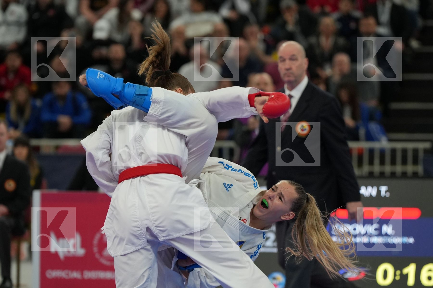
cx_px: 216
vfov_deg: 6.1
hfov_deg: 9.1
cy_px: 144
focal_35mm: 225
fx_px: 2706
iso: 1600
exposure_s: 1/1000
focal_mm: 150
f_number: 2.8
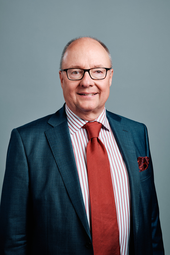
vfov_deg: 24.2
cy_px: 128
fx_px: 595
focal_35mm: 84
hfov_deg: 16.3
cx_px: 85
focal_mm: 56
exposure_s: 1/200
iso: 160
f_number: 8
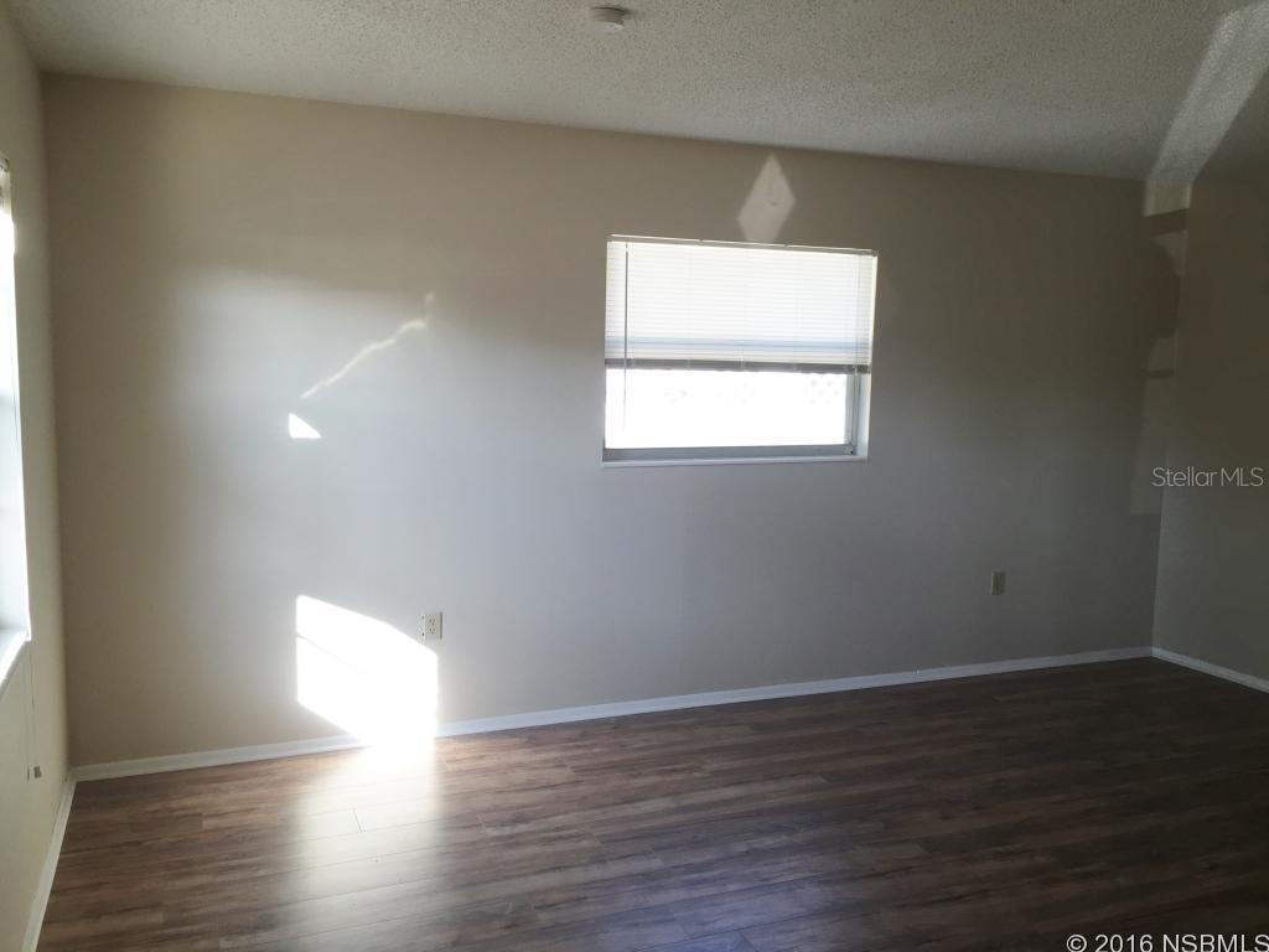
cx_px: 634
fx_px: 1063
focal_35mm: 29
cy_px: 476
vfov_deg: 48.2
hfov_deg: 61.7
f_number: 2.2
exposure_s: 1/120
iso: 40
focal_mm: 4.15
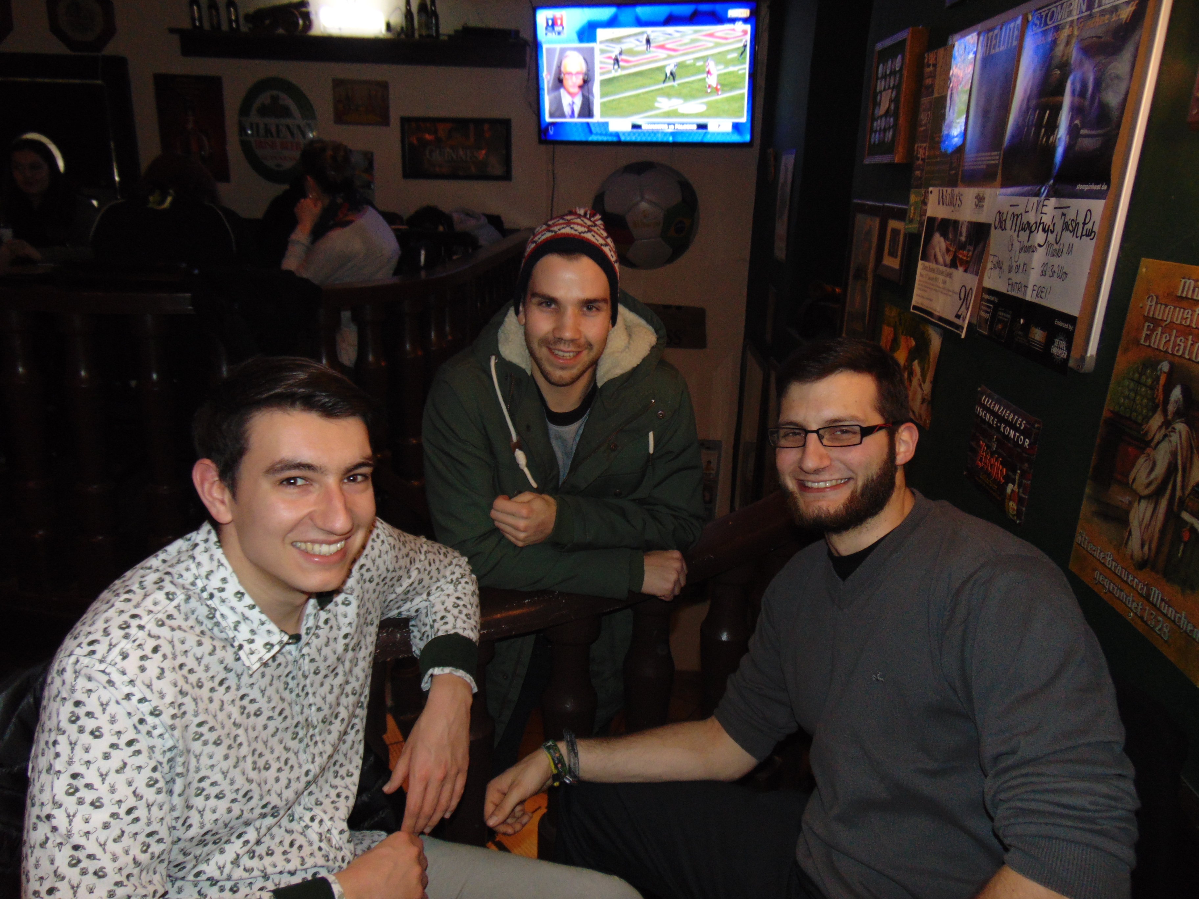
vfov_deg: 54.9
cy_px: 450
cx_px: 600
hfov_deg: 69.4
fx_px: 866
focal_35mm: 25
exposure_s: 1/8
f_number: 3
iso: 200
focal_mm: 4.5
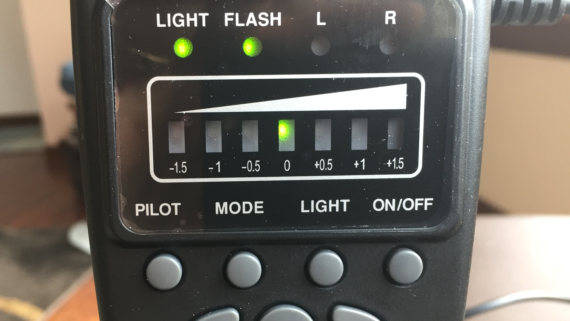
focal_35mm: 38
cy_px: 195
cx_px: 248
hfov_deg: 52.6
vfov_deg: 31.1
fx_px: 574
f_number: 2.2
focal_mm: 4.15
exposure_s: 1/30
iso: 64
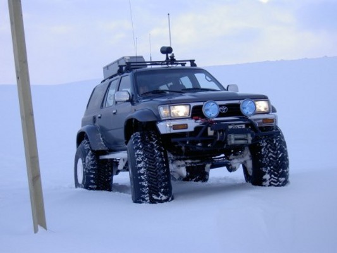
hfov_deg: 28.2
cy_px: 126
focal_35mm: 69
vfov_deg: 21.3
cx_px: 168
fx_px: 672
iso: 100
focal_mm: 14.2
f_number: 3.7
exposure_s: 1/125
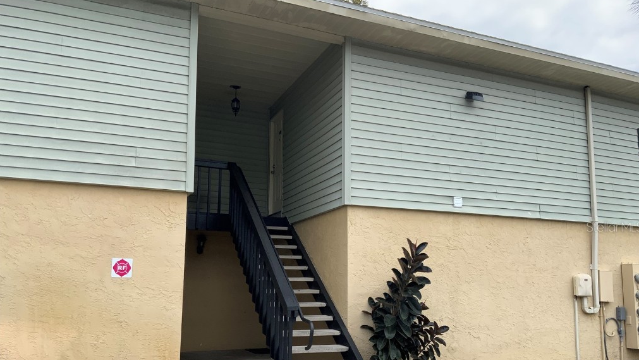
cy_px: 227
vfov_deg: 36.5
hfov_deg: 61.0
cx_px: 322
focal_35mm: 32
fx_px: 542
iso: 16
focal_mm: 3
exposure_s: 1/869
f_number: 1.8
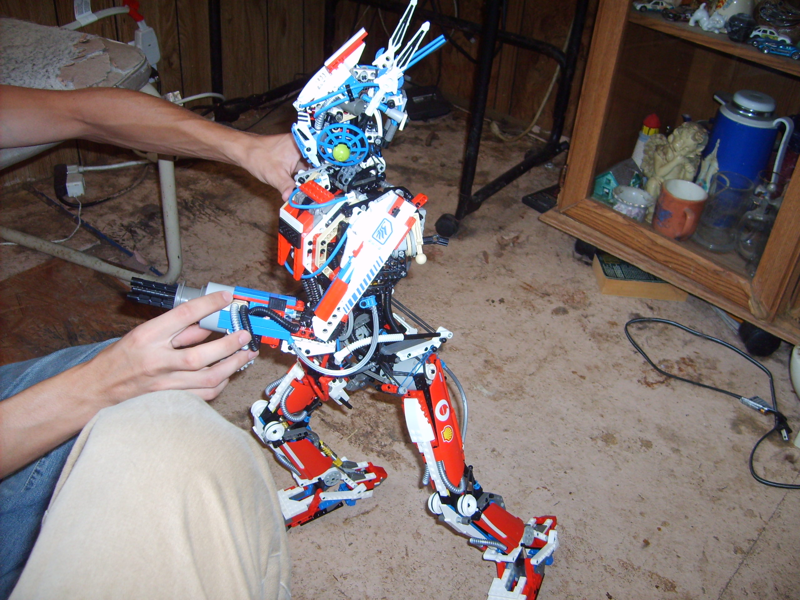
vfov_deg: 40.7
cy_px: 300
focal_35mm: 35
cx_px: 400
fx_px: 809
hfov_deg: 52.6
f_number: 2.8
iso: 100
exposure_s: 1/45
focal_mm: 5.8
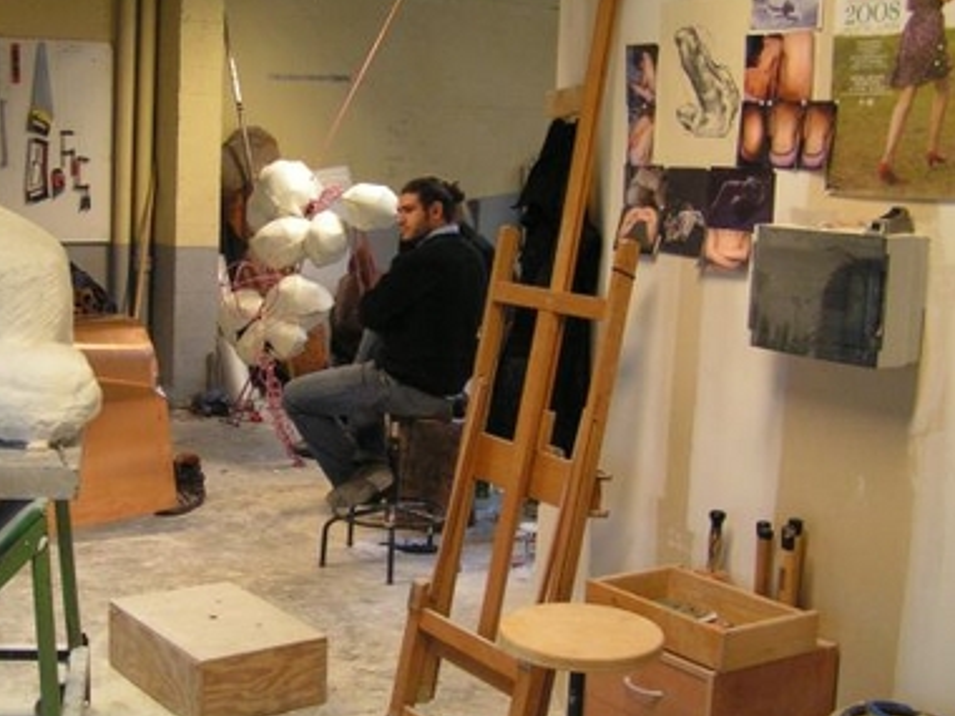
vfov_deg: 29.1
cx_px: 367
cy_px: 340
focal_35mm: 50
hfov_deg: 38.0
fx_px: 1379
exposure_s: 1/40
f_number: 2.8
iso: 160
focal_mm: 6.3
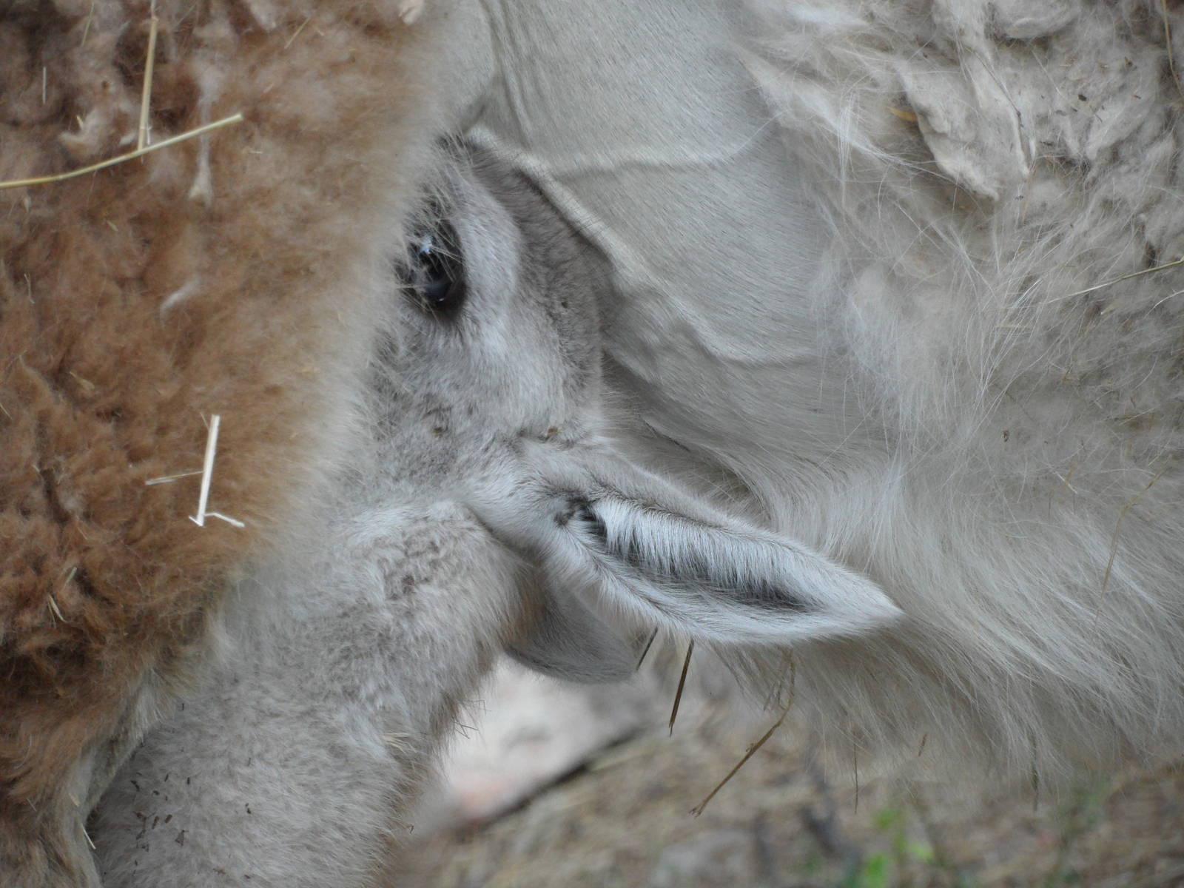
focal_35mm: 270
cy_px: 444
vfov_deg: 5.5
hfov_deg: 7.3
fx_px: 9235
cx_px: 592
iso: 200
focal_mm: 44.4
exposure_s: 1/250
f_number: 5
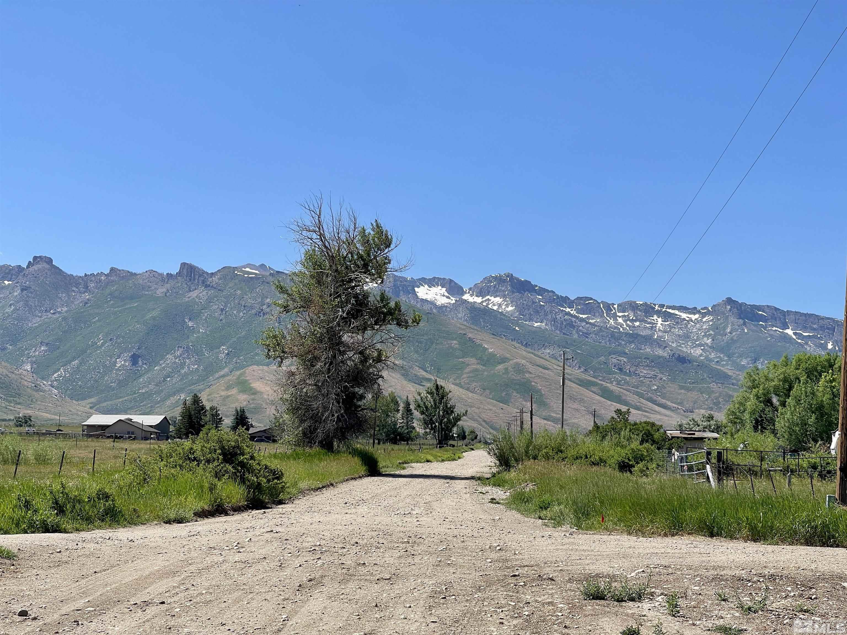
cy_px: 318
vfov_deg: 22.9
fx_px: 1566
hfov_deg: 30.3
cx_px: 424
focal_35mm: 64
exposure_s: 1/1357
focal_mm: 7.5
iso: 20
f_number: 2.2
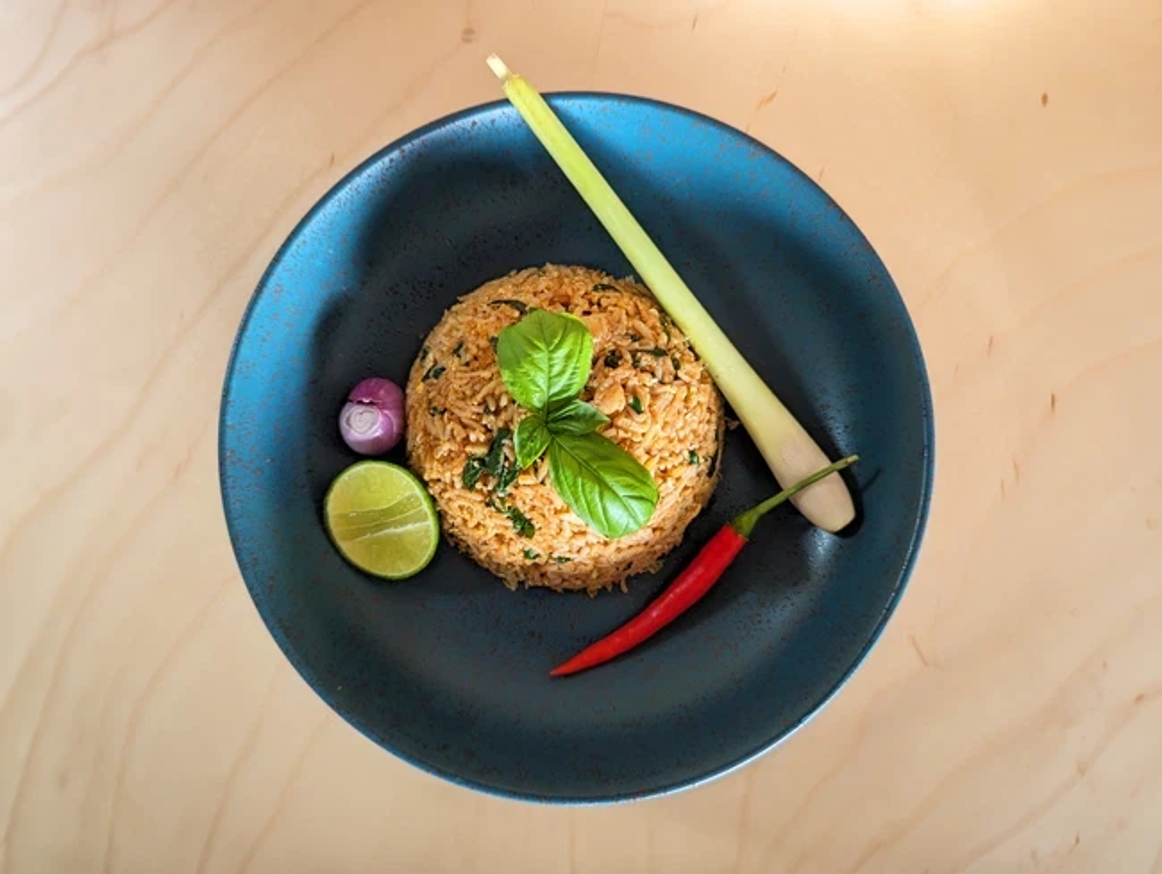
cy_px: 437
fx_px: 807
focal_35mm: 24
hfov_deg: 71.5
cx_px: 581
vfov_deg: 56.9
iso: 160
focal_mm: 6.81
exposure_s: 1/33.6
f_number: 1.85
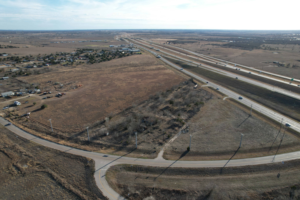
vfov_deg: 57.2
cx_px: 150
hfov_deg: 78.6
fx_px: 183
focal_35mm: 22
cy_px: 100
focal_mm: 8.38
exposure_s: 1/1250
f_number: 2.8
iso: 100
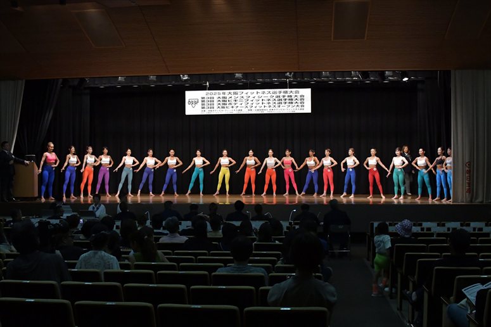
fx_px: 573
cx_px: 246
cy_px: 164
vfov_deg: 31.9
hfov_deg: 46.4
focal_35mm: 42
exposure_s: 1/400
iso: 5000
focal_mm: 28
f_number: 5.6
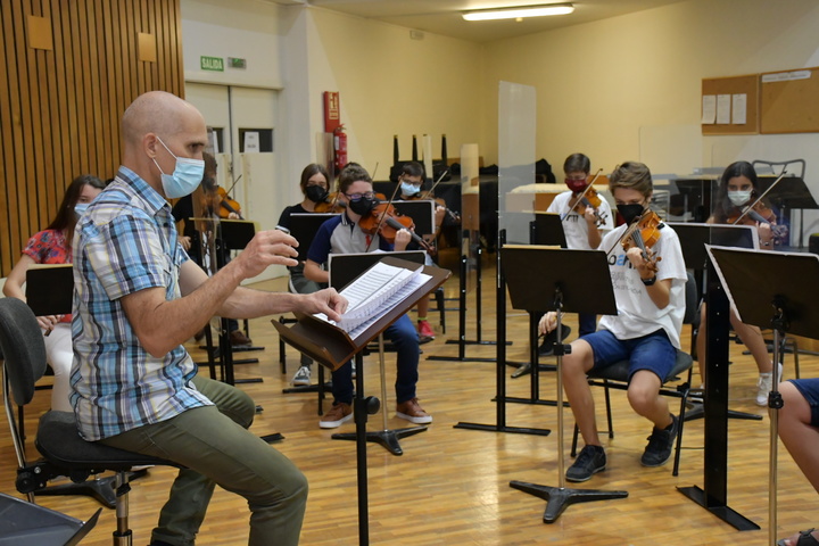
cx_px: 410
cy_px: 273
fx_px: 1092
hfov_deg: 41.1
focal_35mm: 48
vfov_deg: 28.1
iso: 2000
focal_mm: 32
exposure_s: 1/200
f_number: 5.6
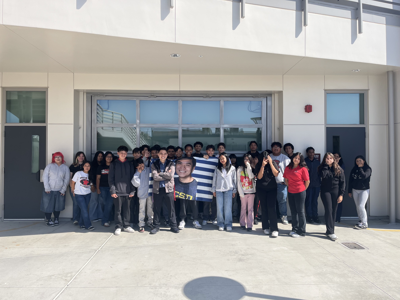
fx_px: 300
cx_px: 200
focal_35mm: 26
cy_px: 150
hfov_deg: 67.3
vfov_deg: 53.1
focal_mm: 5.1
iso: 50
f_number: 1.6
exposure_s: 1/2571
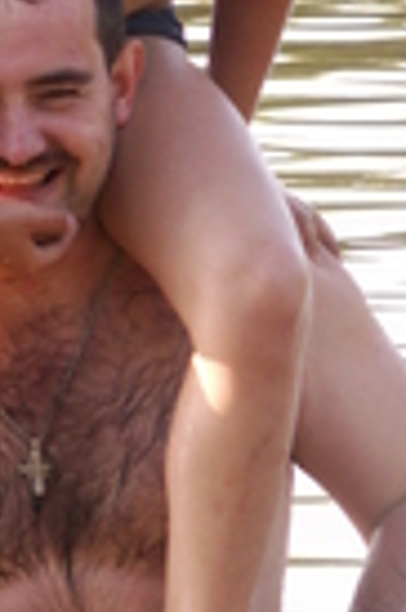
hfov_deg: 2.8
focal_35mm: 485
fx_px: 8225
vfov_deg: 4.3
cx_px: 0
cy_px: 85
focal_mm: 23.15
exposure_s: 1/100
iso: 50
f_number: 4
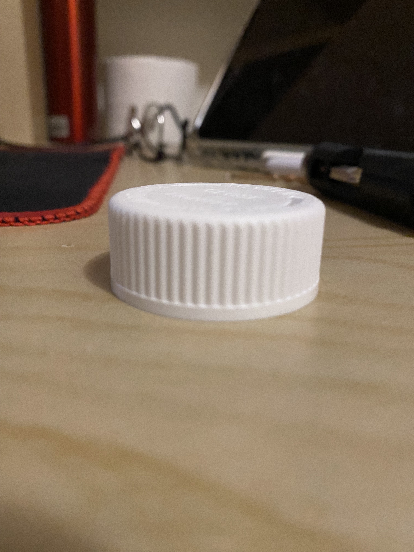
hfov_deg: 54.9
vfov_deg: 69.4
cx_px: 207
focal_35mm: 25
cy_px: 276
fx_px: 399
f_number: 1.8
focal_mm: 4.25
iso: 400
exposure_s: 1/40
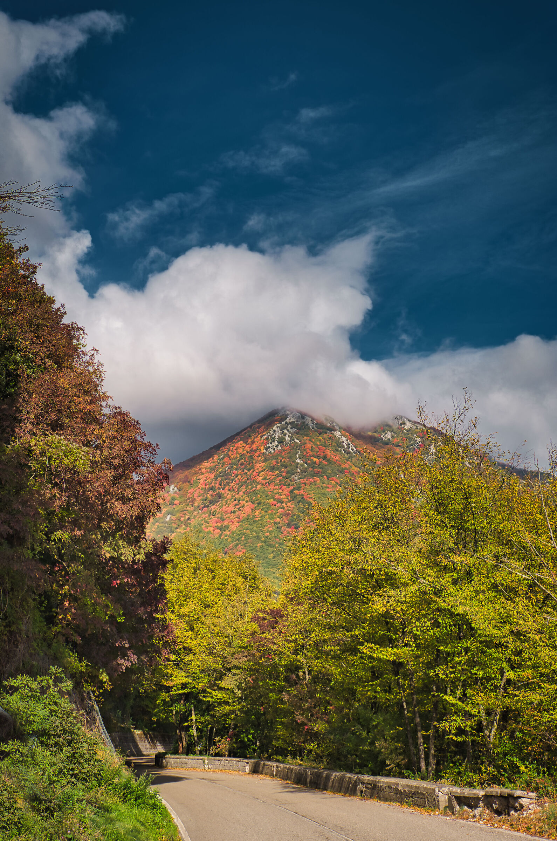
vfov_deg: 38.3
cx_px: 278
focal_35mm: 52
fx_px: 1212
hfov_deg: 25.9
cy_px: 420
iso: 100
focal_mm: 35
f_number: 7.1
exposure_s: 1/80
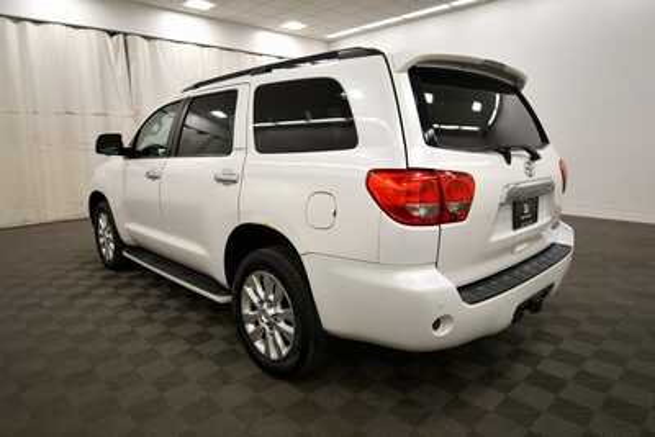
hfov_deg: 78.6
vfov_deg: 57.3
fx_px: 400
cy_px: 218
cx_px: 328
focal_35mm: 22
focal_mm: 15
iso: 640
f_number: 5.3
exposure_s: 1/250
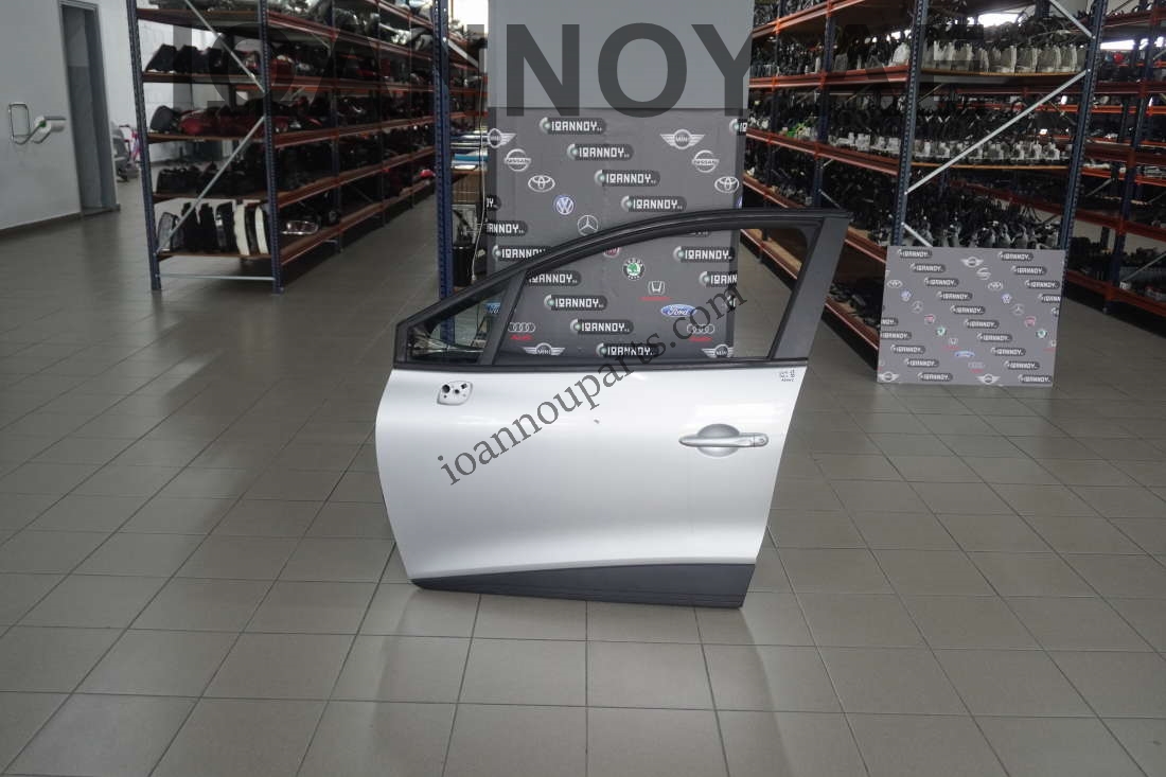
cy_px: 388
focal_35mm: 32
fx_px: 1020
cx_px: 583
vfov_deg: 41.7
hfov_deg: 59.5
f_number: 4
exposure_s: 1/160
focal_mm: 21
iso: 1000
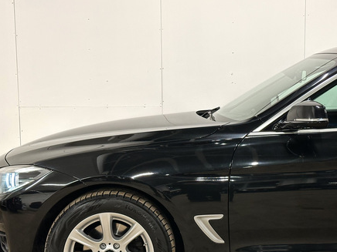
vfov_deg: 22.2
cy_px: 153
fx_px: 643
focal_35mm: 66
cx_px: 192
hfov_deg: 29.4
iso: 200
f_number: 1.8
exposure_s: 1/55
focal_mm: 6.86
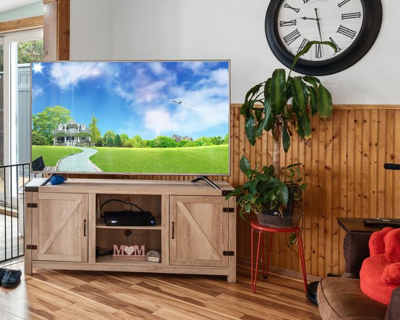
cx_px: 75
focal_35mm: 42
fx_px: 497
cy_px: 105
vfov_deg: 35.3
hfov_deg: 41.8
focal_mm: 16
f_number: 8
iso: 100
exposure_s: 4
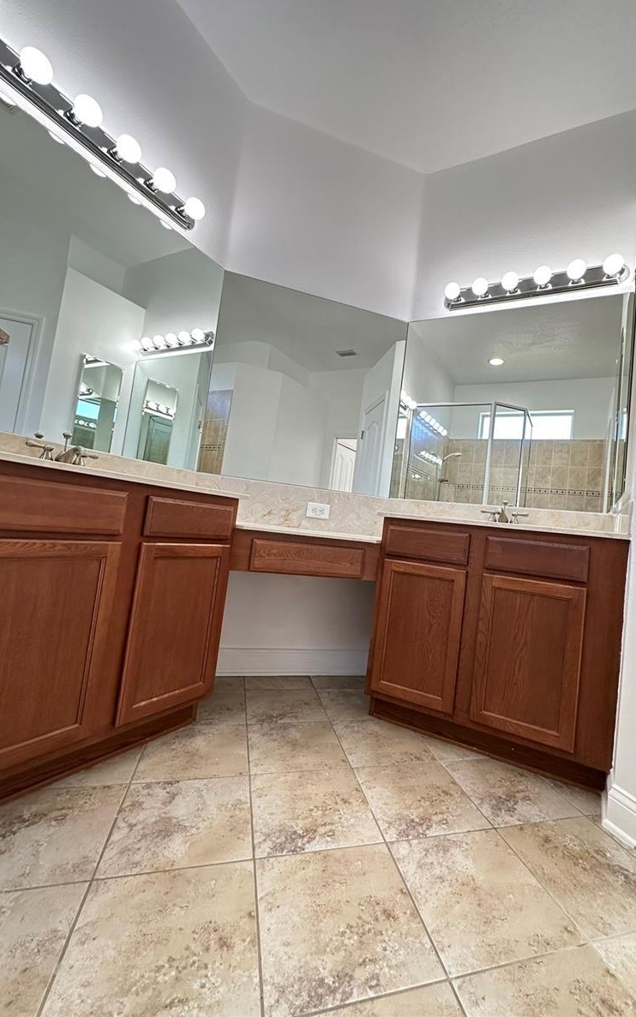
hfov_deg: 74.3
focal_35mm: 15
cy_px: 504
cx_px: 369
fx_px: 416
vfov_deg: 101.5
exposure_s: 1/120
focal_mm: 2.22
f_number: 2.2
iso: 200
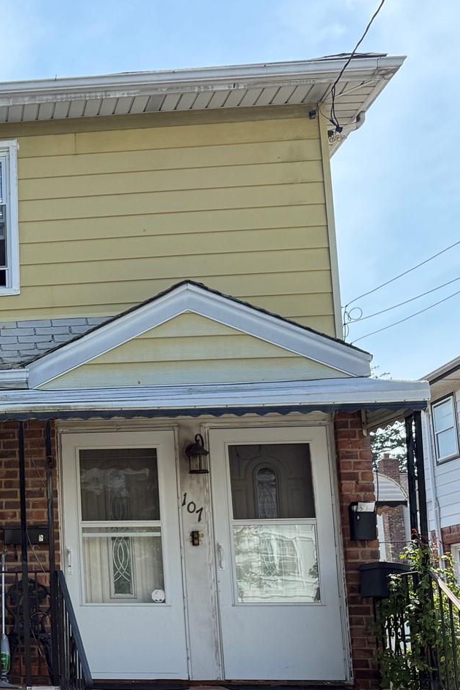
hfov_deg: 21.9
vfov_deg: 36.4
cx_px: -179
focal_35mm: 54
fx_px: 1035
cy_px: 470
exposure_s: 1/3279
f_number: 1.78
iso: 100
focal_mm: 6.76
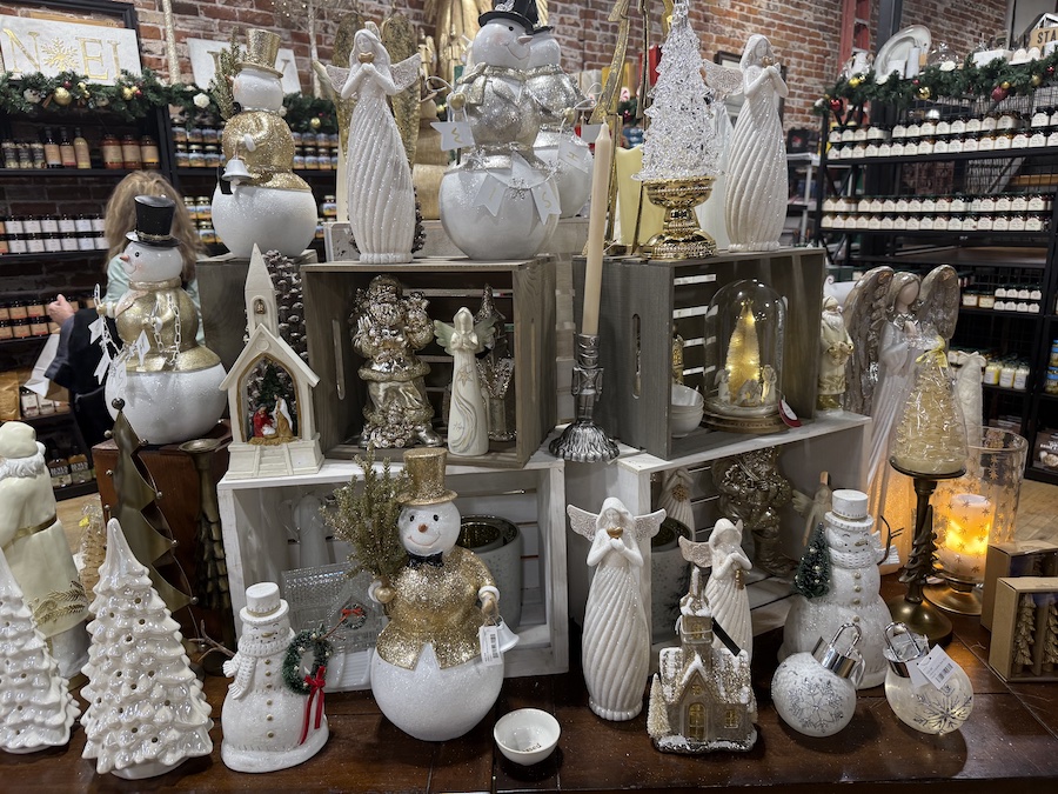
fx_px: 734
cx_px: 529
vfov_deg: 56.8
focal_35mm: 24
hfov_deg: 71.6
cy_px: 397
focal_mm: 6.76
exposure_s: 1/60
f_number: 1.78
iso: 125
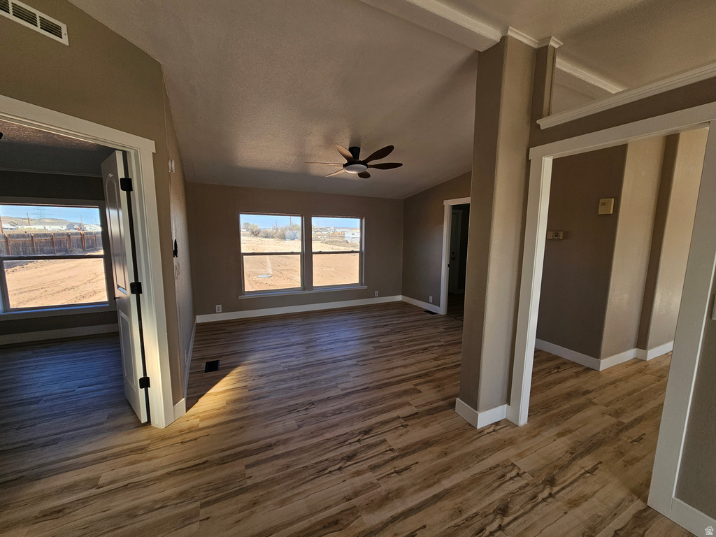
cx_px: 358
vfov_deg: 89.9
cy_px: 268
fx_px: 269
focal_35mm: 13
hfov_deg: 106.2
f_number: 2.2
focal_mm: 2.2
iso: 50
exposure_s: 1/256
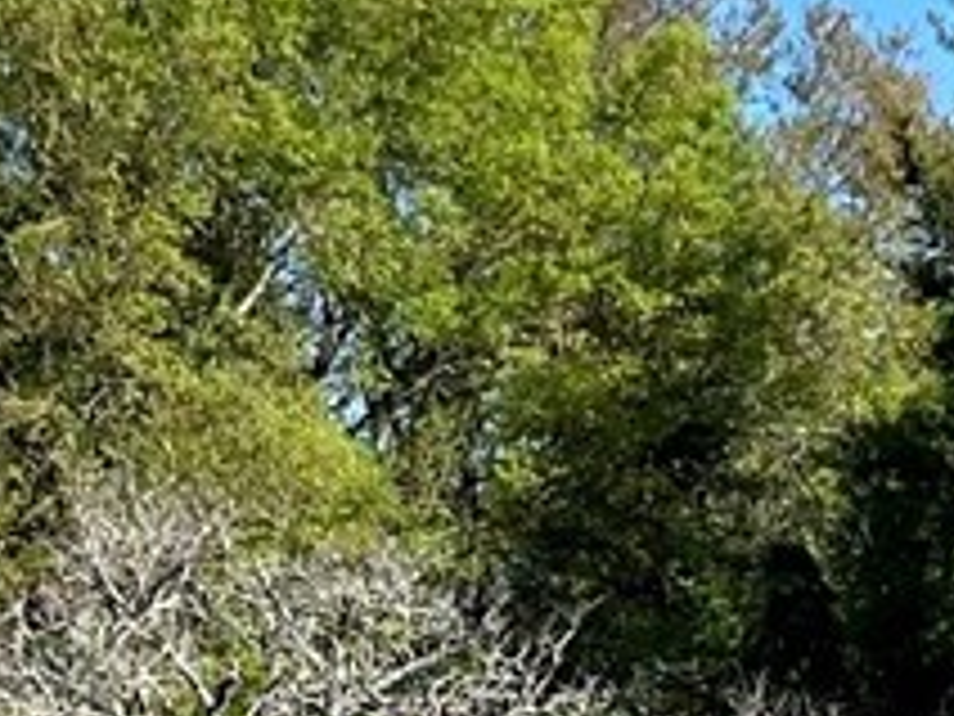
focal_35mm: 196
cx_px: 720
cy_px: 671
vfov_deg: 7.6
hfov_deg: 10.1
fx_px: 5402
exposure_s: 1/3356
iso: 50
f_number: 1.5
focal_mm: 5.7
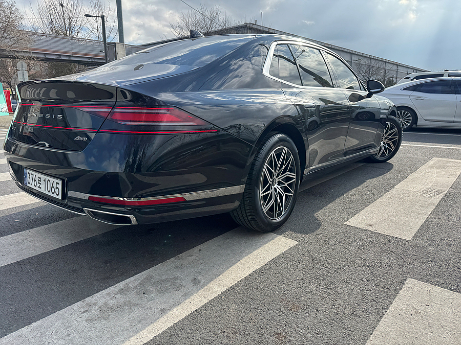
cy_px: 172
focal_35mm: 24
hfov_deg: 71.6
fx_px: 320
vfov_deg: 56.8
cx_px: 230
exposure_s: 1/2105
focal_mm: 6.76
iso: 80
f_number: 1.78
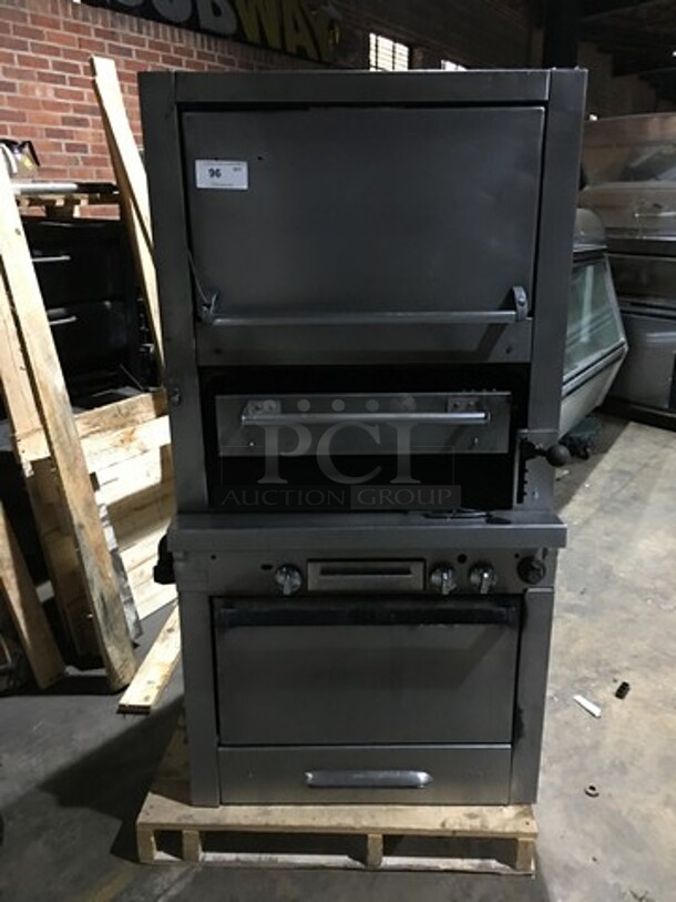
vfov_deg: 61.7
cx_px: 338
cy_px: 451
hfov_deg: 48.2
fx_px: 755
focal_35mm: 29
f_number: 2.2
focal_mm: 4.15
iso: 80
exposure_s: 1/4
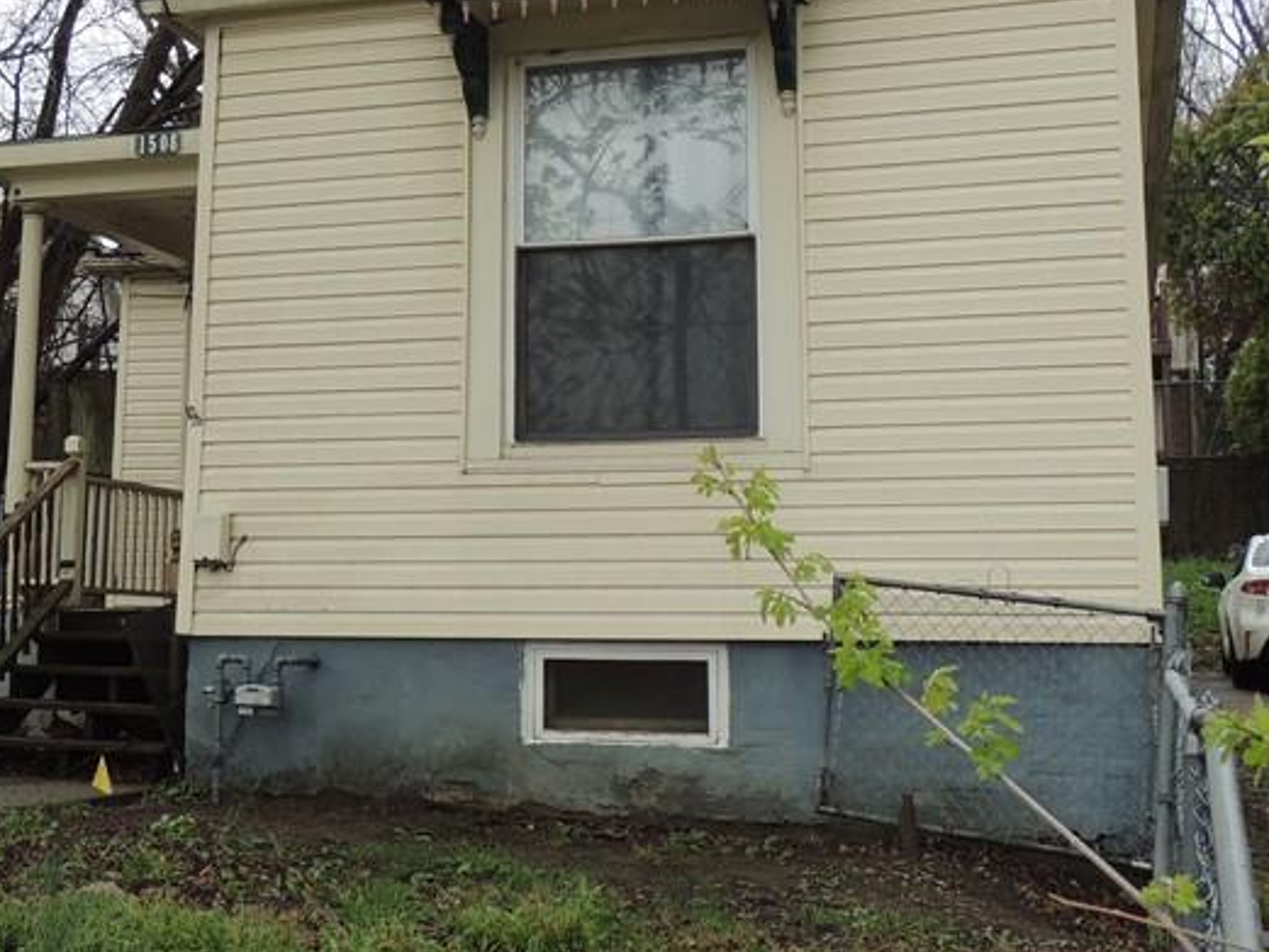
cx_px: 395
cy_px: 261
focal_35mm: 55
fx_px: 2017
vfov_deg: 26.3
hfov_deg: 34.5
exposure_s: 1/200
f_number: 3.1
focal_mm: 4.9
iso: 100
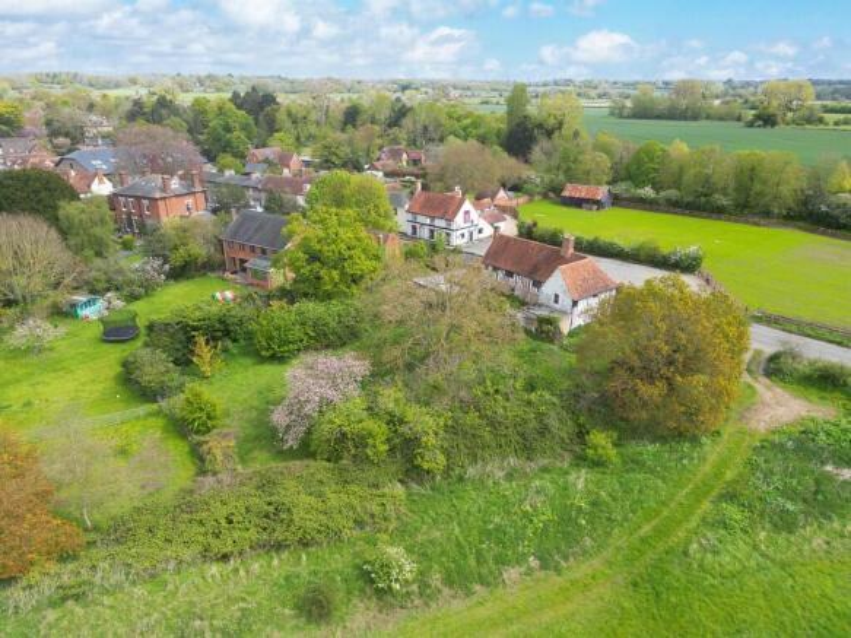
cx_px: 426
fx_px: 590
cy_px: 319
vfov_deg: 56.8
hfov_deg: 71.6
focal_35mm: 24
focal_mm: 6.72
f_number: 1.7
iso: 200
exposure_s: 1/1250
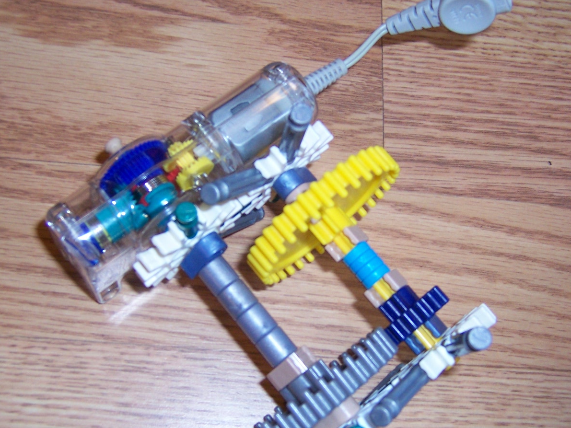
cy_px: 262
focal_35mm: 43
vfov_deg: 33.5
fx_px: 709
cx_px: 281
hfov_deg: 43.9
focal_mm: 5.5
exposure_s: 1/60
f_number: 2.8
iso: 140
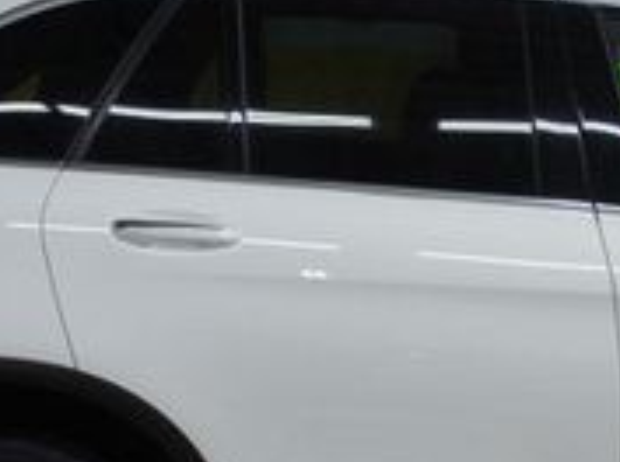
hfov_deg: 20.3
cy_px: 217
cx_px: 606
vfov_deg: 15.7
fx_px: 1680
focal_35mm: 94
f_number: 4.5
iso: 800
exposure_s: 1/200
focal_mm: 18
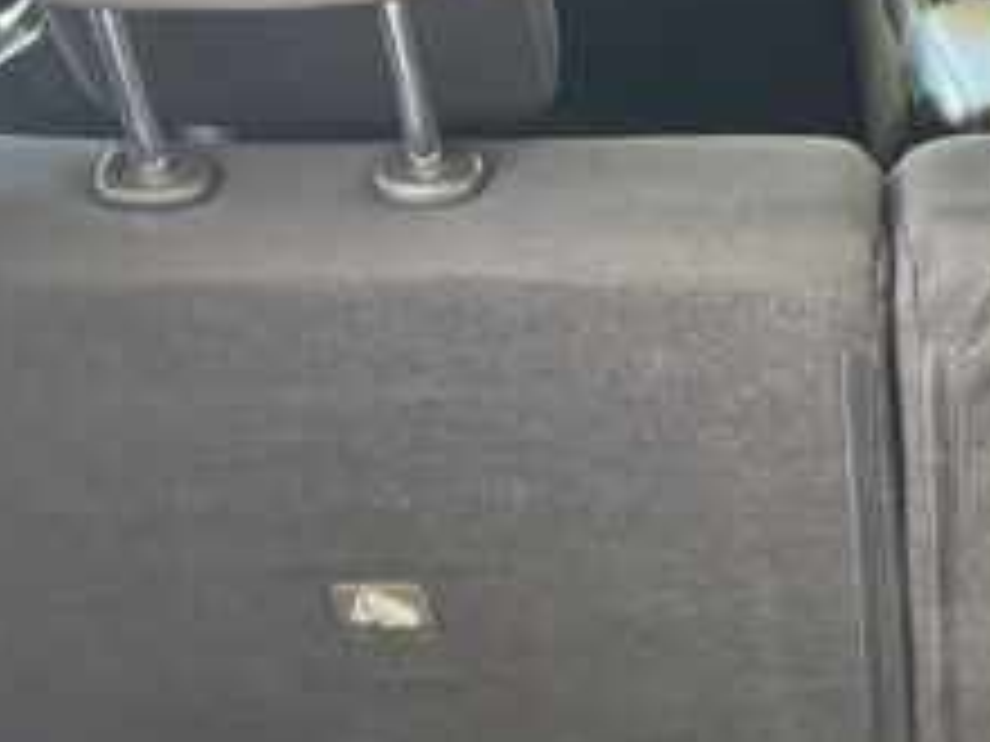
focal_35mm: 87
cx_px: 1120
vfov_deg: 16.2
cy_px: 920
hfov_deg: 21.2
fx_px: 2488
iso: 250
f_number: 1.78
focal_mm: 6.76
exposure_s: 1/60
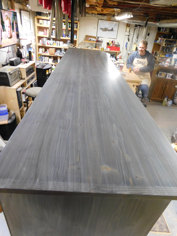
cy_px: 118
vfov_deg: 73.9
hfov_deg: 58.9
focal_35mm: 23
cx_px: 88
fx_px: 157
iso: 400
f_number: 3
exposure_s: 1/13
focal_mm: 4
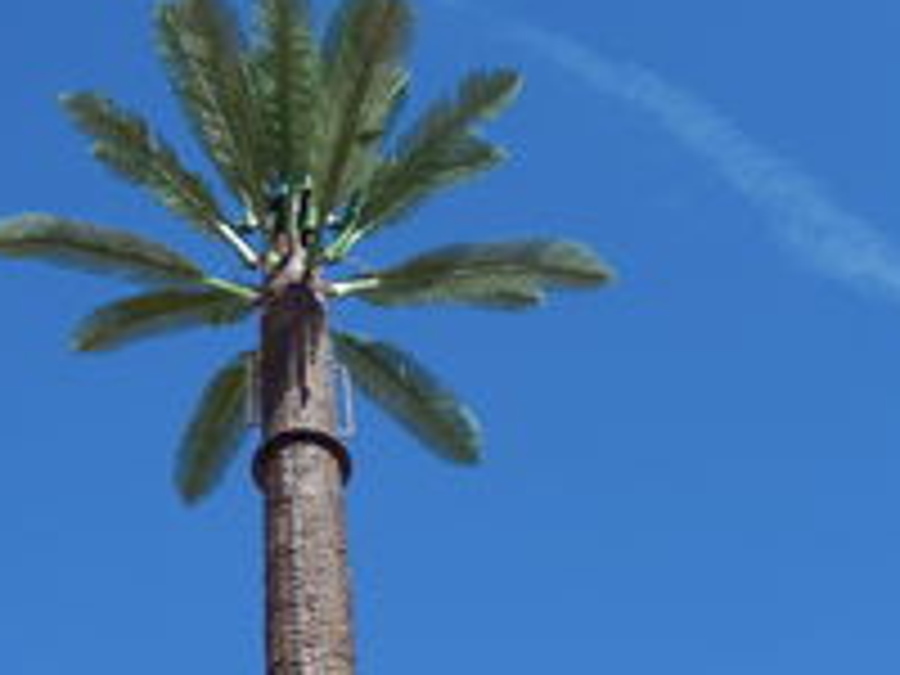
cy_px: 414
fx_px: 2132
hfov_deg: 23.7
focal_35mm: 82
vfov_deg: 18.0
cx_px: 274
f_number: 4.2
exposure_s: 1/800
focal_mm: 7.3
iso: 125
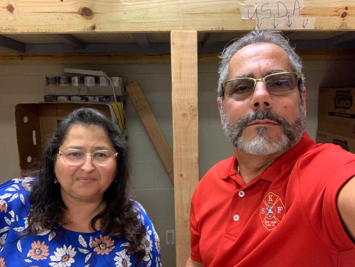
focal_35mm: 32
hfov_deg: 56.8
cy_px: 134
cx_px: 178
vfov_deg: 44.2
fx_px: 328
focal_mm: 2.87
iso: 250
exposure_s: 1/40
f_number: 2.2
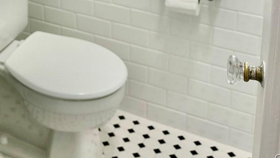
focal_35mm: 69
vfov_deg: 15.5
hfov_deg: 28.1
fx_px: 512
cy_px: -111
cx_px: -22
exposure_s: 1/120
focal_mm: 6.76
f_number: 1.78
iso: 200
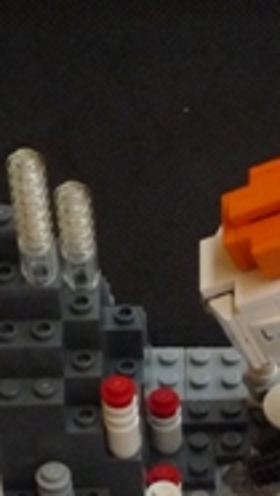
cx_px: 379
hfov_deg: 7.3
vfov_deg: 12.3
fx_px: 2172
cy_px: 776
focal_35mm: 165
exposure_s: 1/25
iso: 400
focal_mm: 7.8
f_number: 4.3
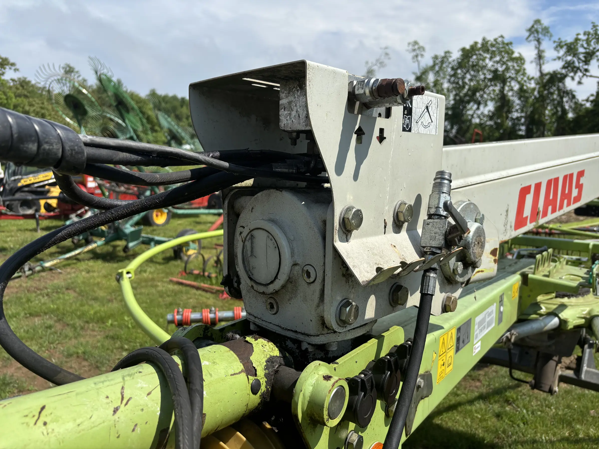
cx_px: 300
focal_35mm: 26
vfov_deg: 53.1
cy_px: 224
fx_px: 450
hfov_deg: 67.3
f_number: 1.6
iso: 50
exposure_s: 1/3937
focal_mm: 5.96
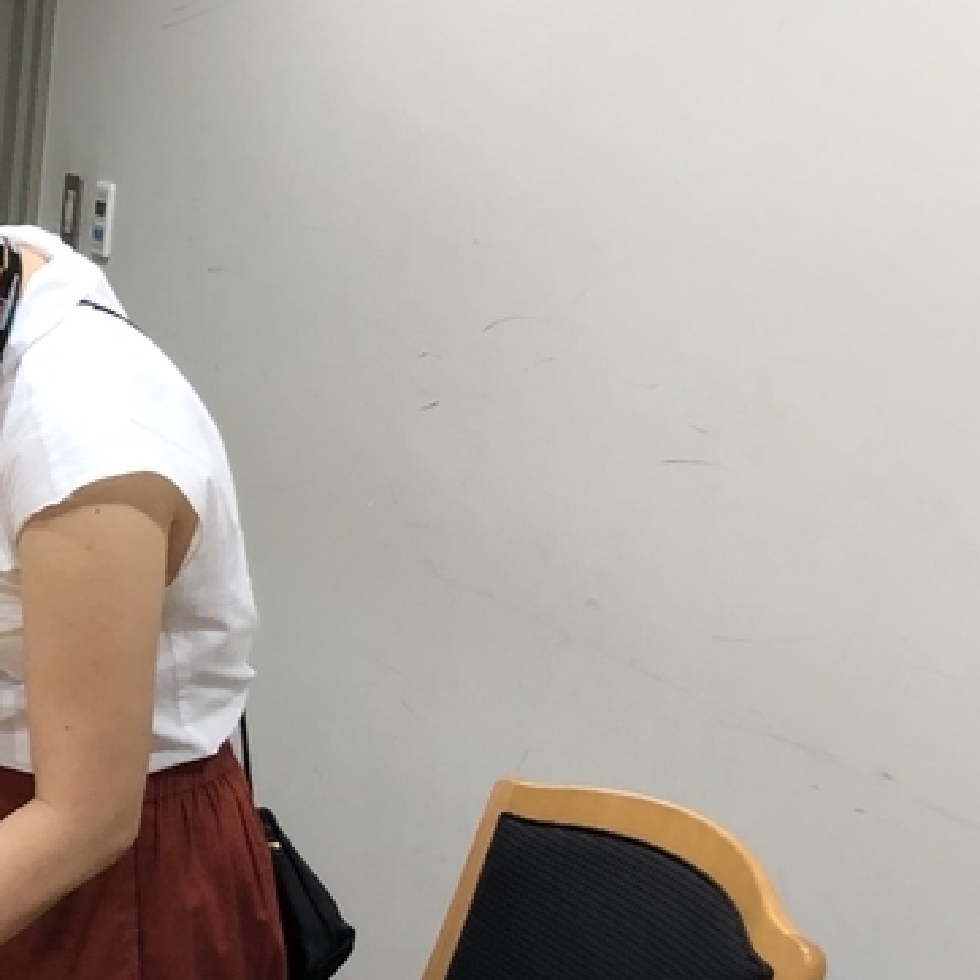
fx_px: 2626
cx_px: -520
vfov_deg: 21.1
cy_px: 531
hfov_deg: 18.5
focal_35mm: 82
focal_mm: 3.99
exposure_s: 1/25
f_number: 1.8
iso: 40
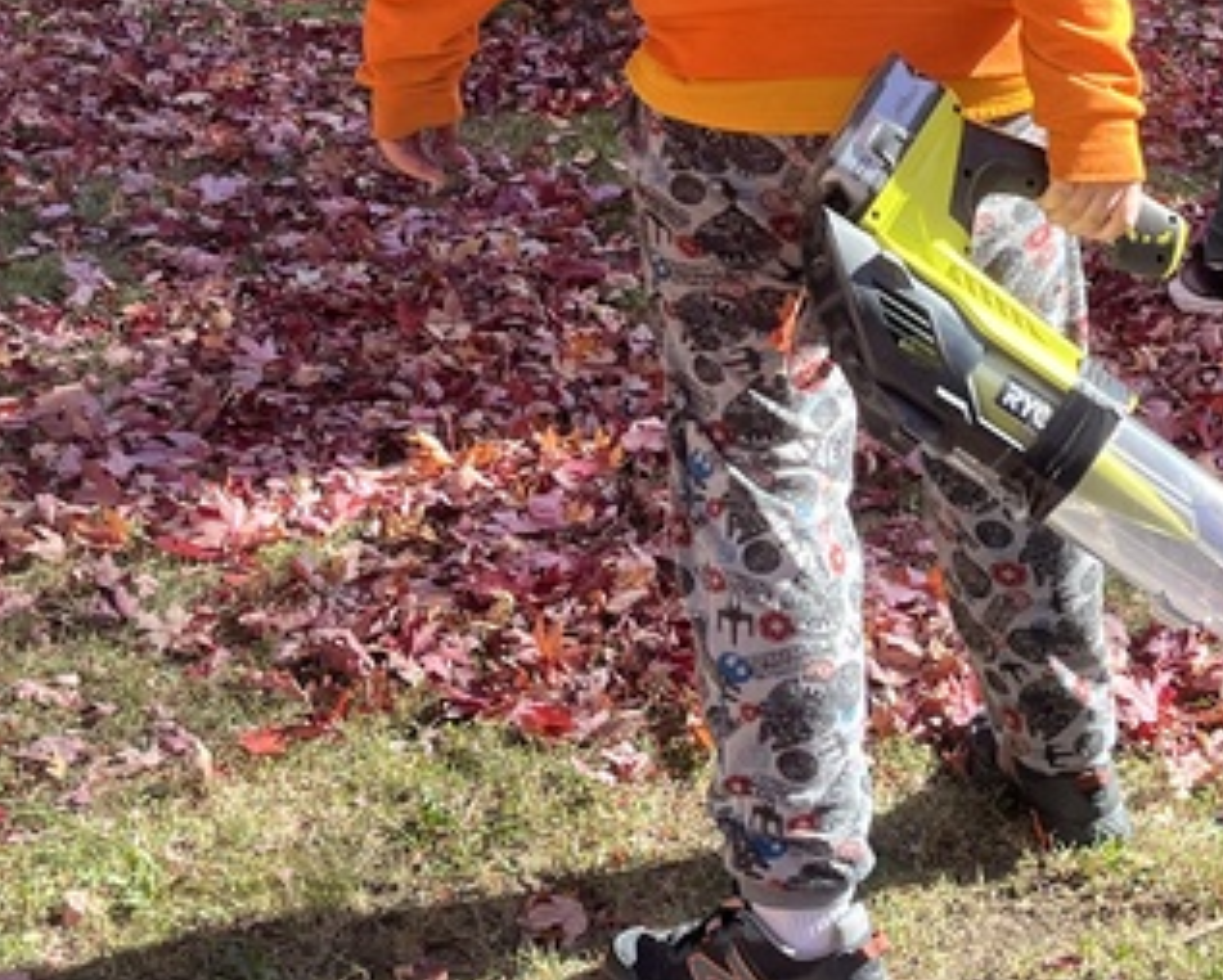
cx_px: 787
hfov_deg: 23.2
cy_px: 220
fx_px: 2970
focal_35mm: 82
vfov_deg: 18.6
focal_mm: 5.1
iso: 50
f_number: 1.6
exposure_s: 1/611
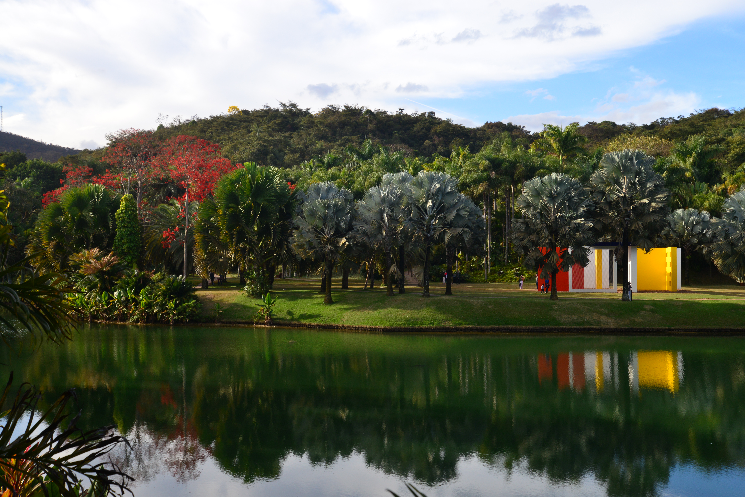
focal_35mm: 40
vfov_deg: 33.4
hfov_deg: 48.4
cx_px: 372
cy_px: 248
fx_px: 828
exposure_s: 1/400
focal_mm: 40
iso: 640
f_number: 10
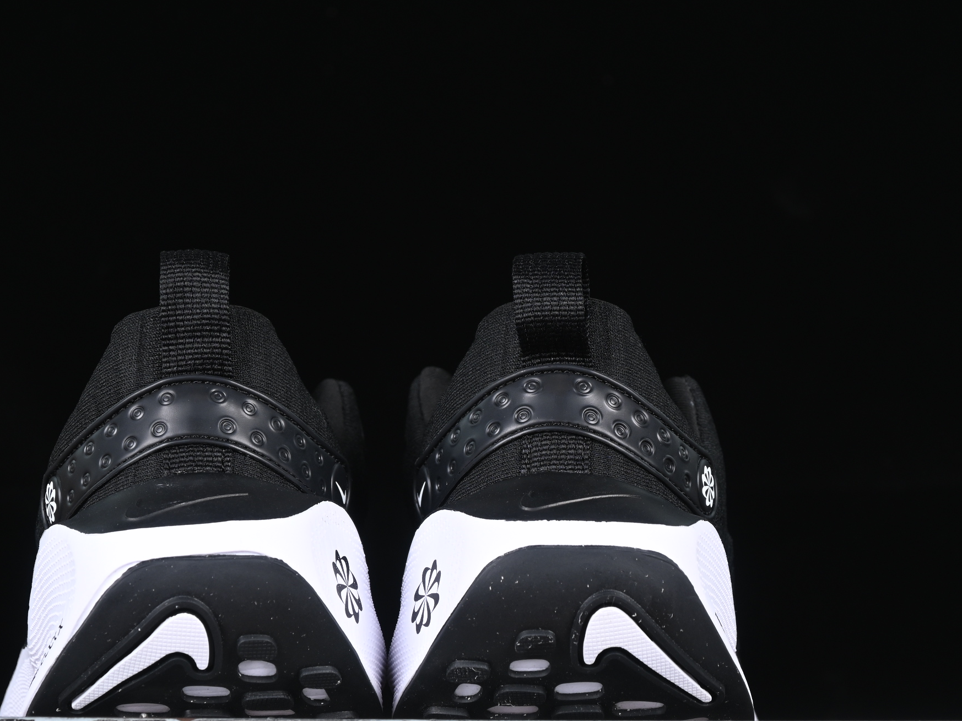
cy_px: 411
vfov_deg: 12.9
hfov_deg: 17.1
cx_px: 386
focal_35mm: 115
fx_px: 3195
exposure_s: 1/60
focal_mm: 50
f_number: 6.3
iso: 160
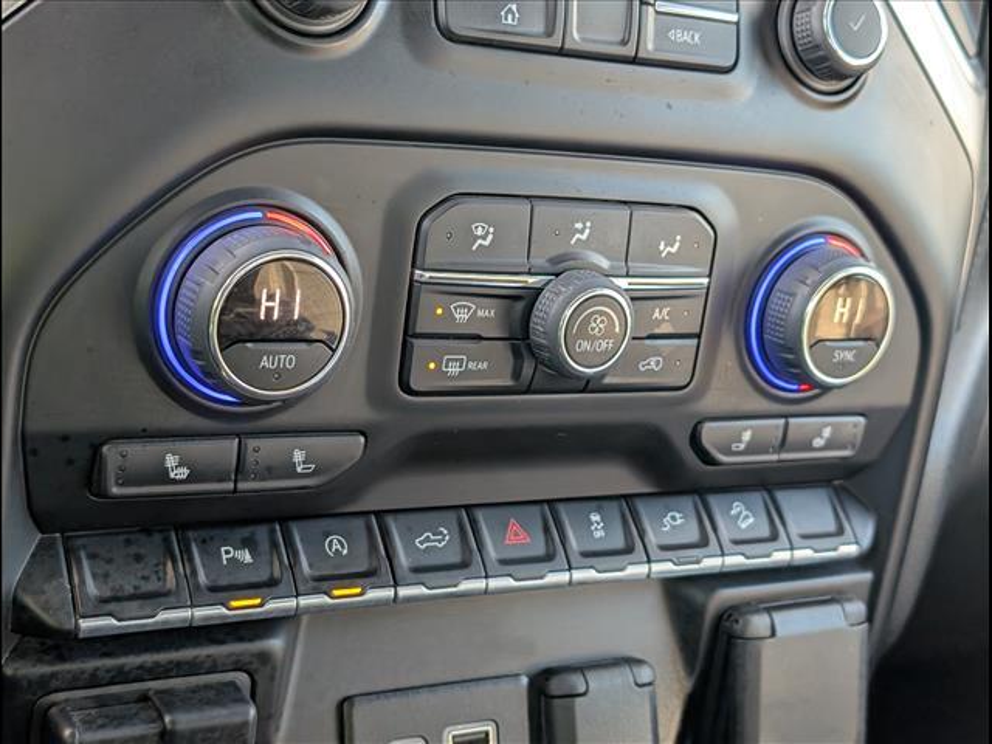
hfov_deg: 38.9
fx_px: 1404
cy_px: 372
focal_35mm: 49
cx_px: 496
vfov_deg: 29.7
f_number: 1.68
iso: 357
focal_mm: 6.9
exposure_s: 1/263
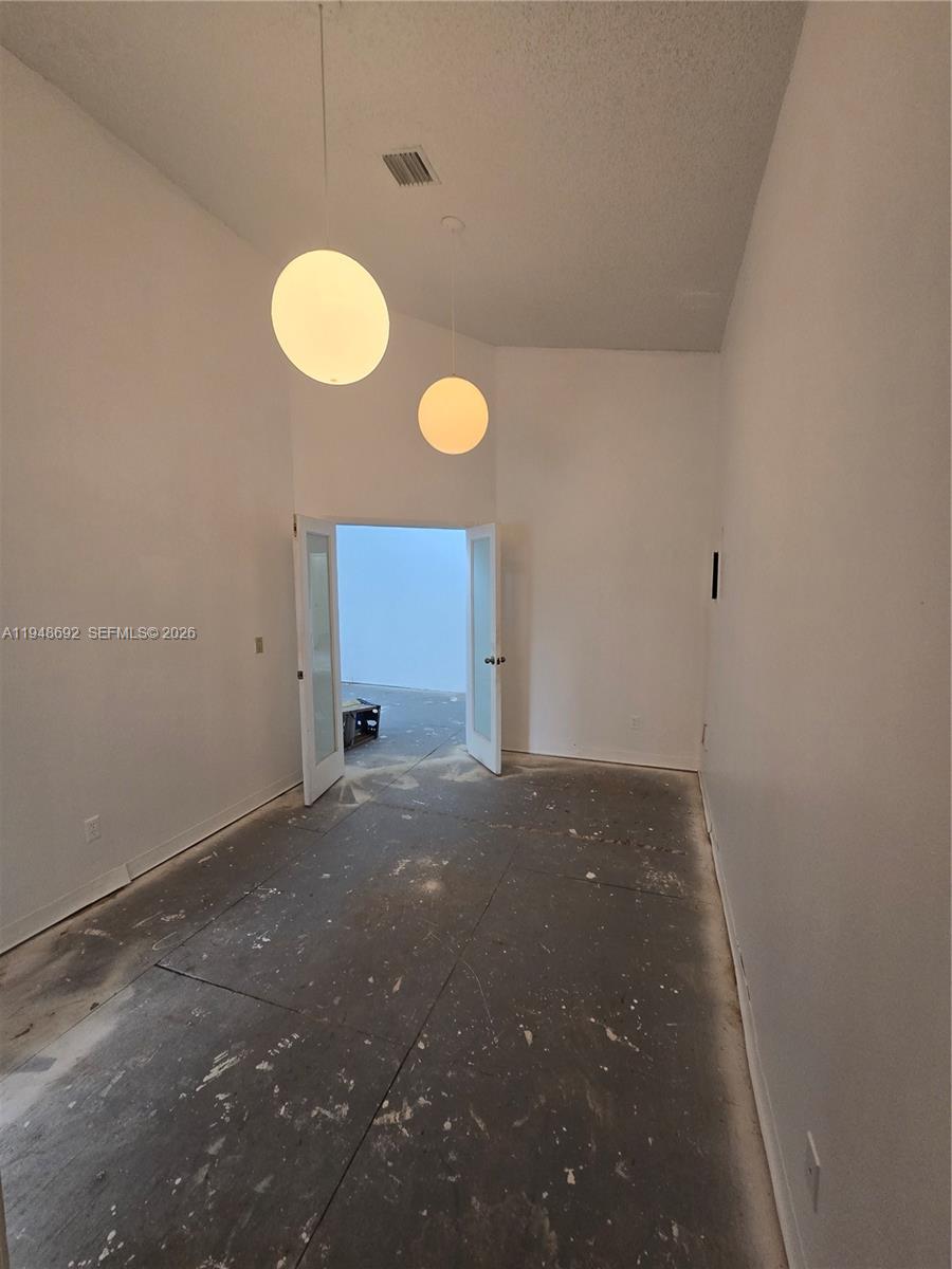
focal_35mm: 13
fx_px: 477
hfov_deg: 89.9
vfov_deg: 106.2
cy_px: 634
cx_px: 476
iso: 200
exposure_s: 1/60
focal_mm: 2.2
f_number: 2.2
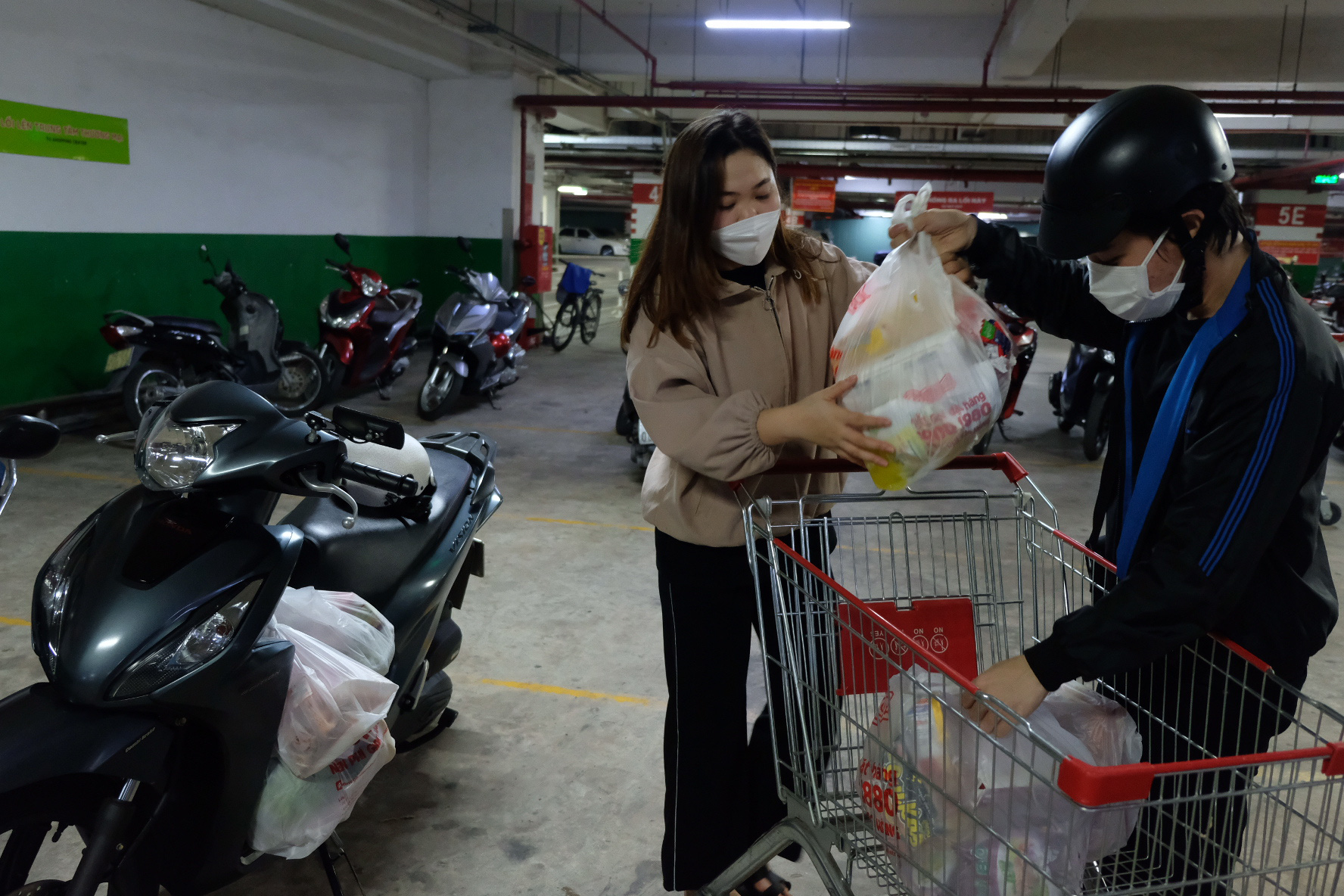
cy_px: 448
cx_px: 672
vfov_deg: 45.0
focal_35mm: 29
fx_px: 1083
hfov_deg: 63.7
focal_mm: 19.6
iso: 3200
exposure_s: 1/58
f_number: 2.8
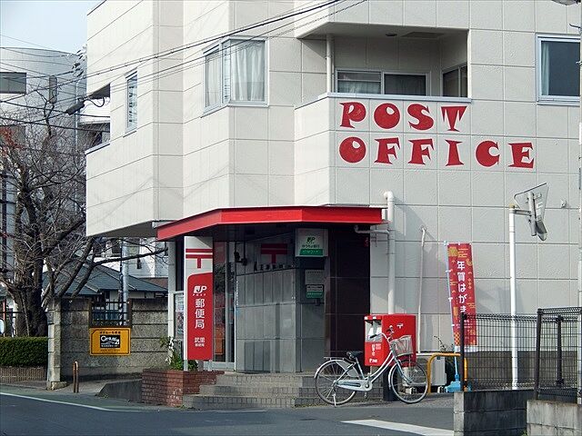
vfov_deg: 12.9
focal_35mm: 115
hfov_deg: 17.1
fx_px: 1933
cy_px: 218
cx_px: 291
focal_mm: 20.5
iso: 125
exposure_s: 1/320
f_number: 4.6
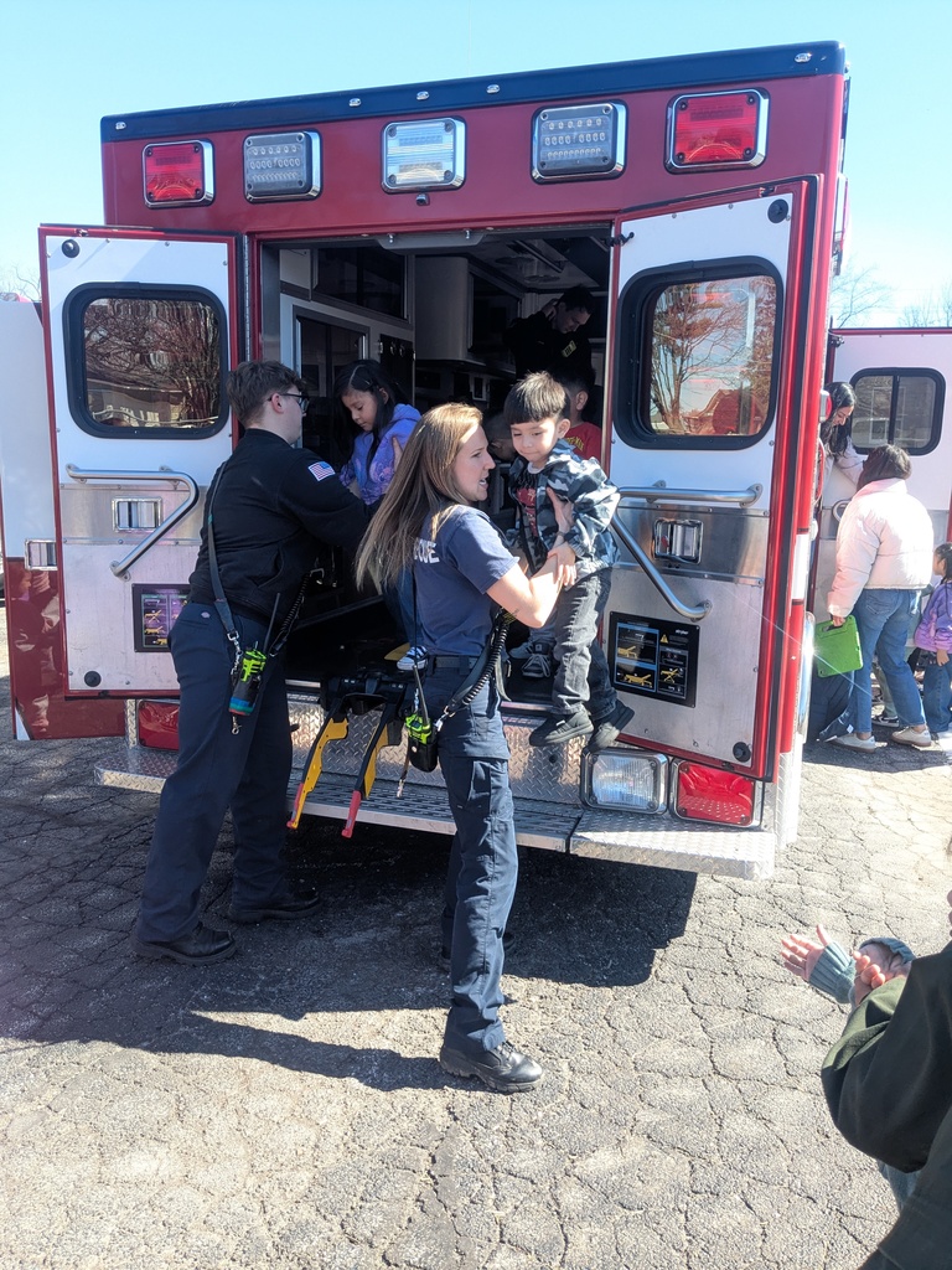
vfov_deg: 65.3
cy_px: 635
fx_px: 990
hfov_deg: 51.4
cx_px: 476
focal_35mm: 27
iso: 50
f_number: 1.73
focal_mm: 4.38
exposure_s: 1/450
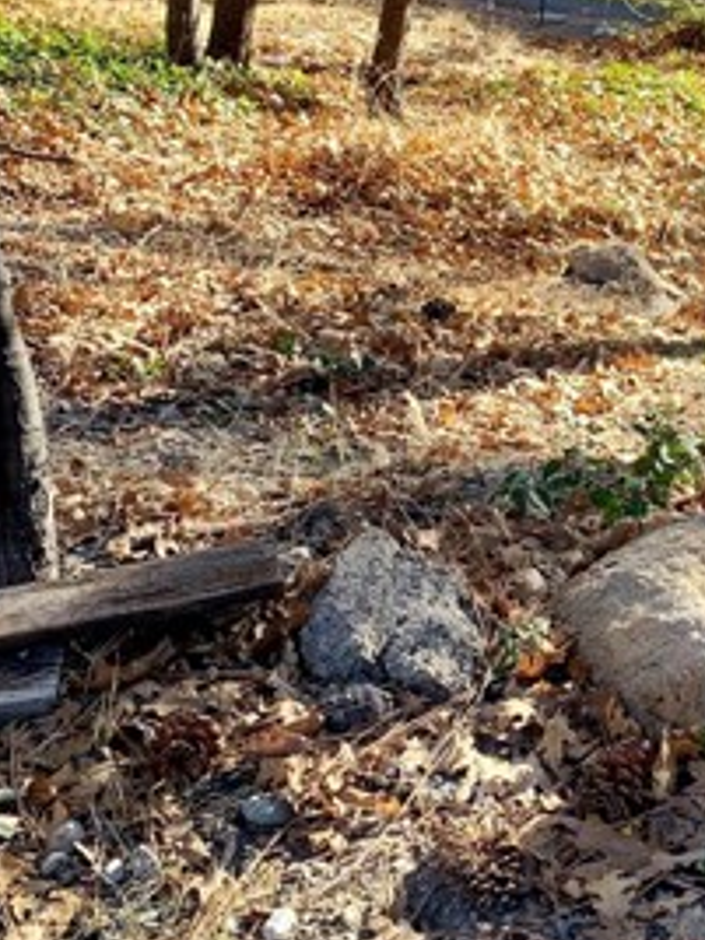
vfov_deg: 31.2
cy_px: 424
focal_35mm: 62
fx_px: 1684
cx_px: 631
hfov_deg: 23.1
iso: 25
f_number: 1.8
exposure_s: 1/385
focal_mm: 4.25
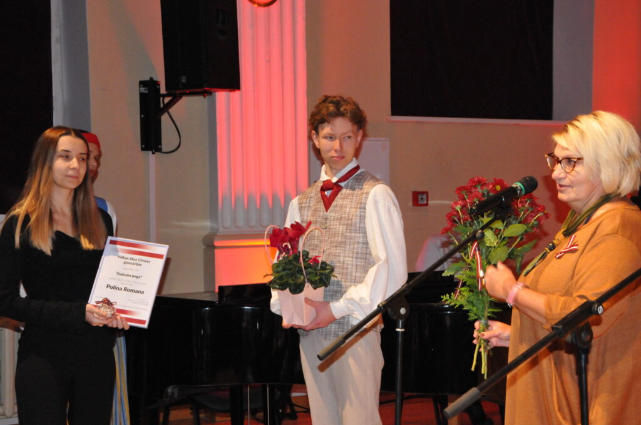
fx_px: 1067
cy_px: 212
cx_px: 320
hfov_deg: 33.4
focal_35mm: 60
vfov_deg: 22.6
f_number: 7.1
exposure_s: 1/80
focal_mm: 40
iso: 3200
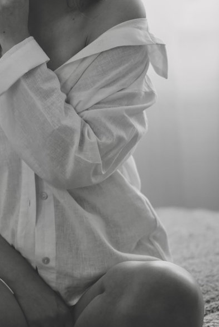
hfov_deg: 5.4
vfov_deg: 8.0
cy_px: 57
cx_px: 17
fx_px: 2339
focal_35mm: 257
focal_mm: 137
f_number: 2.8
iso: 1600
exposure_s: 1/200
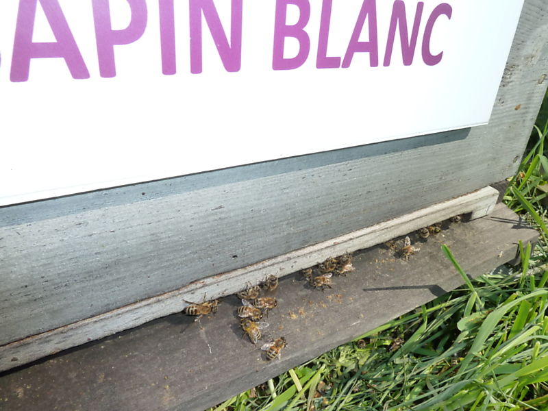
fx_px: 396
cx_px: 274
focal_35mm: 25
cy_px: 206
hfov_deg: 69.4
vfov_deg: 54.9
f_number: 5.6
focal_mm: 4.1
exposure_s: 1/500
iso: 125
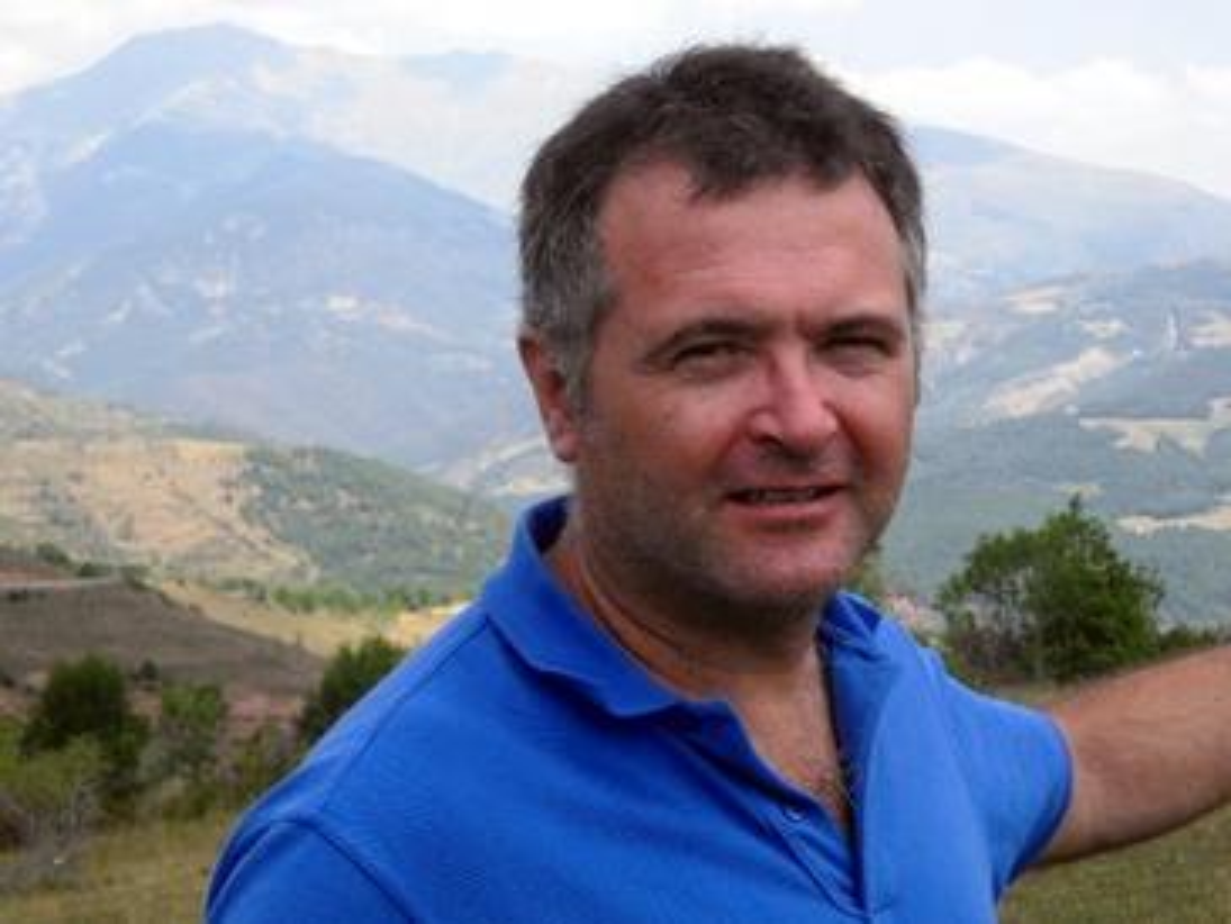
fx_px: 2383
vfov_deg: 21.9
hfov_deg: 29.0
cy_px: 462
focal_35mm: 67
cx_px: 616
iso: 64
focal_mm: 11.16
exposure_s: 1/400
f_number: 4.3
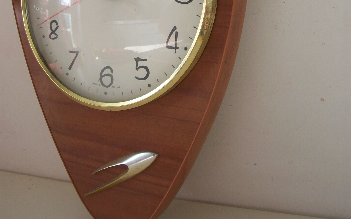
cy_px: 7
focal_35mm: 52
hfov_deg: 38.9
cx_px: 172
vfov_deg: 23.9
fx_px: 497
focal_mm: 6
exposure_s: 1/147
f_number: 2.7
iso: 80
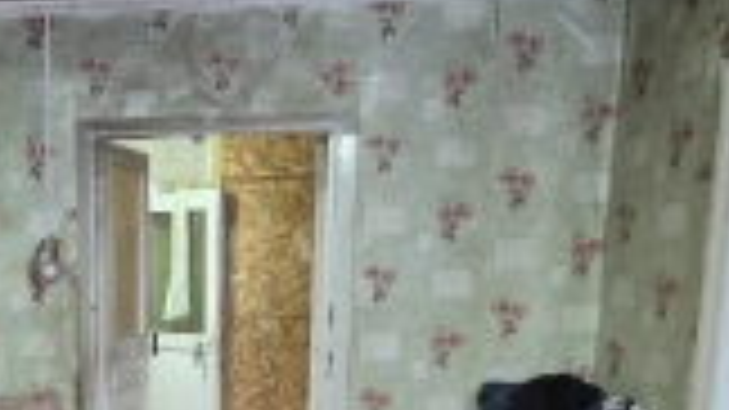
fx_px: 792
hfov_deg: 46.3
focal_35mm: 41
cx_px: 124
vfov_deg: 26.4
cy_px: 464
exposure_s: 1/50
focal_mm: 1.74
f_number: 2.2
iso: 640
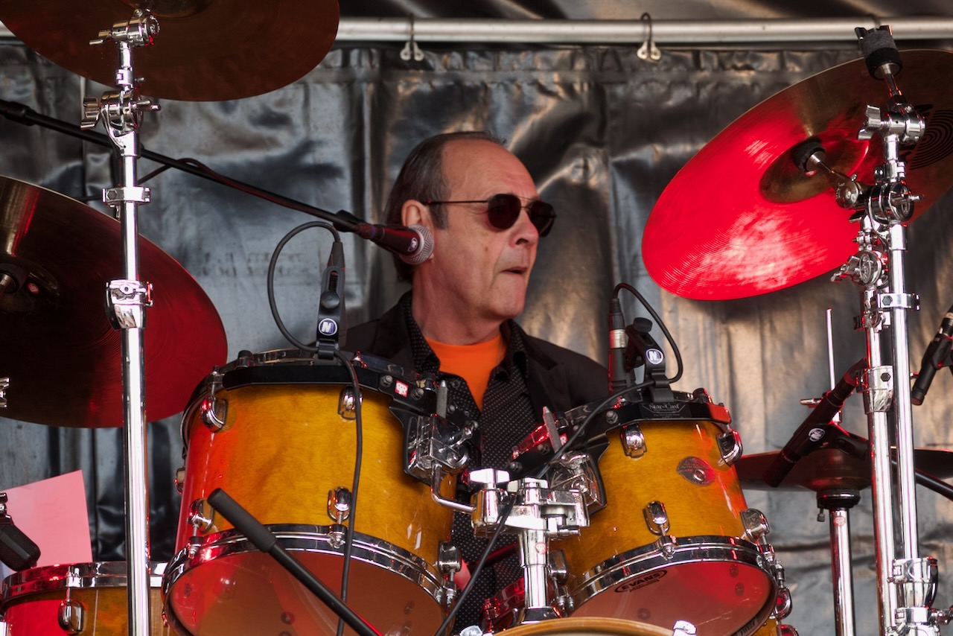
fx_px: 4342
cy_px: 318
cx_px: 476
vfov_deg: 8.4
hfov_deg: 12.5
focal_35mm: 164
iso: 640
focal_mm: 60.29
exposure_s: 1/250
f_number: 4
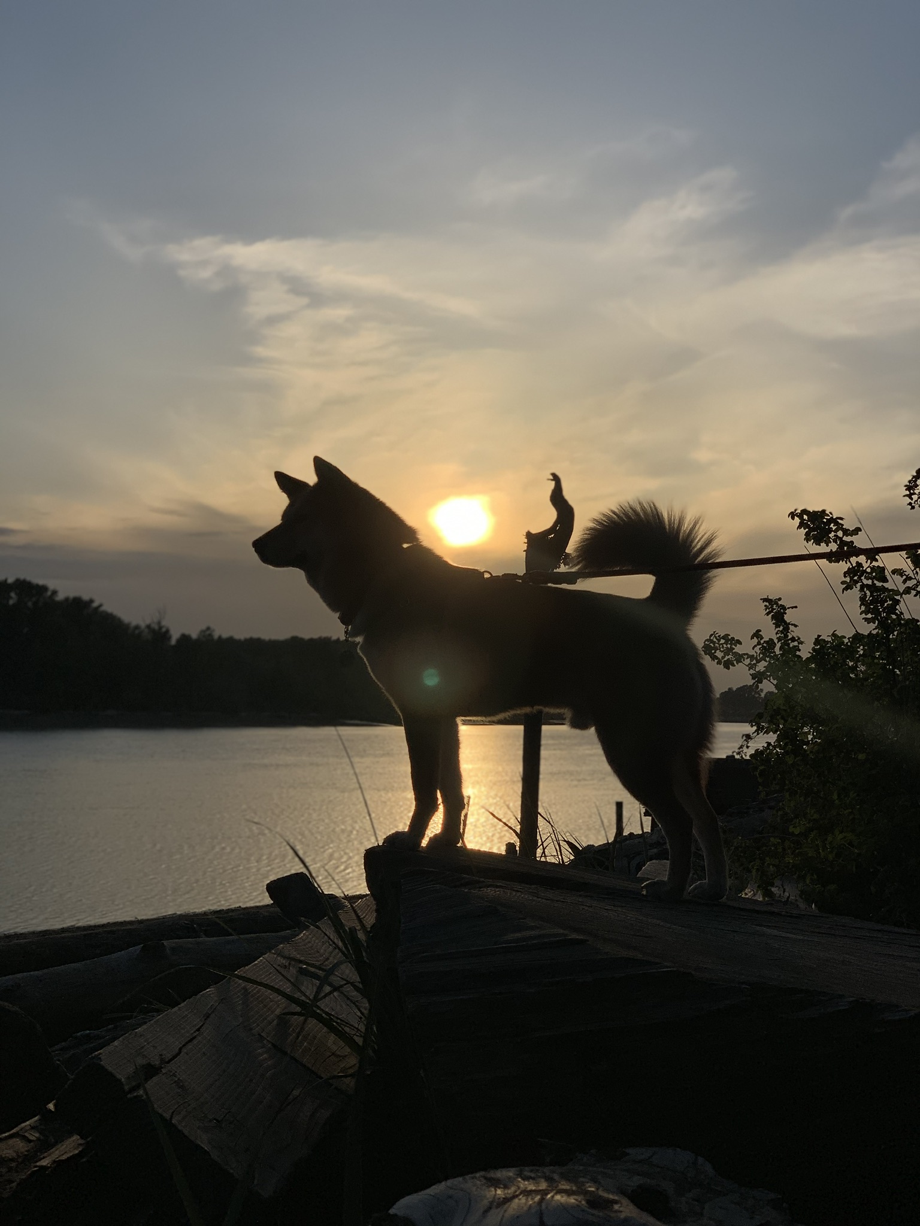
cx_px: 460
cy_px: 613
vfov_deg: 36.8
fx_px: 1843
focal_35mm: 52
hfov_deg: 28.0
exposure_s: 1/9524
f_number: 2.4
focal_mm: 6
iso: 20
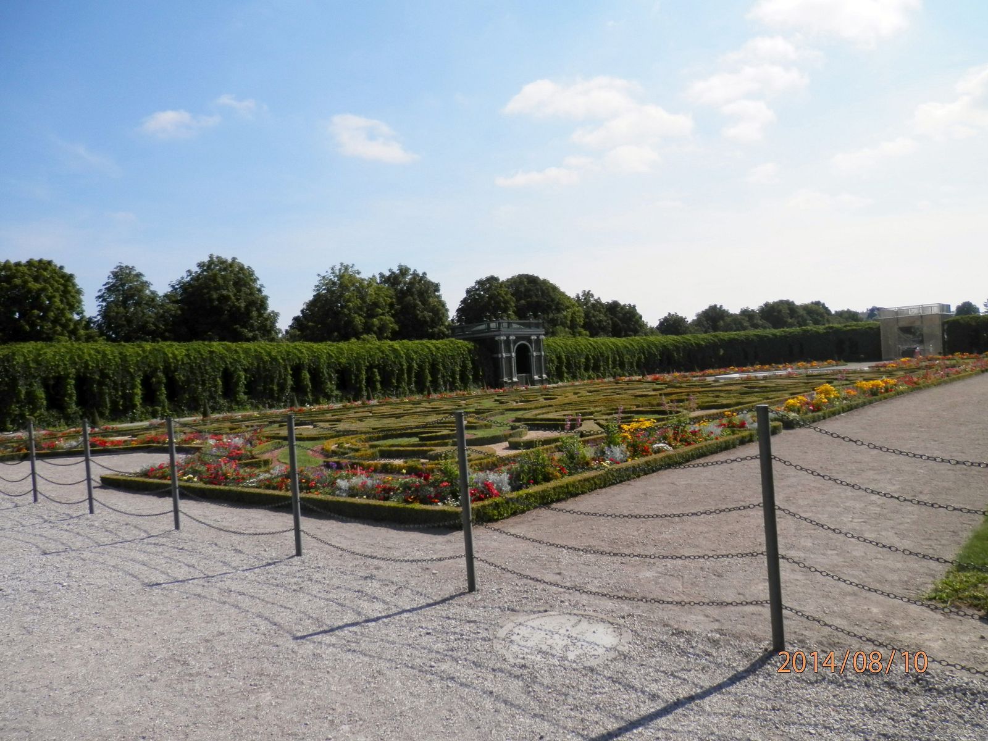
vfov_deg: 54.9
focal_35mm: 25
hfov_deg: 69.4
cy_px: 370
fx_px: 714
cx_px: 494
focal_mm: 4.5
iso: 80
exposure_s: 1/250
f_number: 8.7
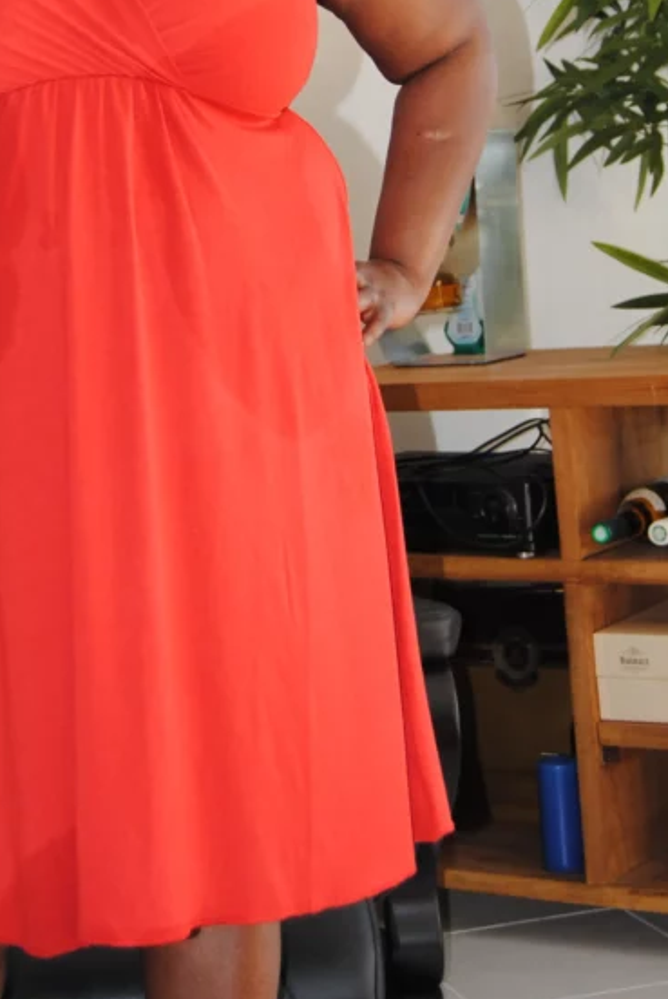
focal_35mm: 89
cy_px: 273
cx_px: 137
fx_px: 2472
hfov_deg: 15.3
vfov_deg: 22.7
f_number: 4.5
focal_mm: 32
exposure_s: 1/60
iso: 200
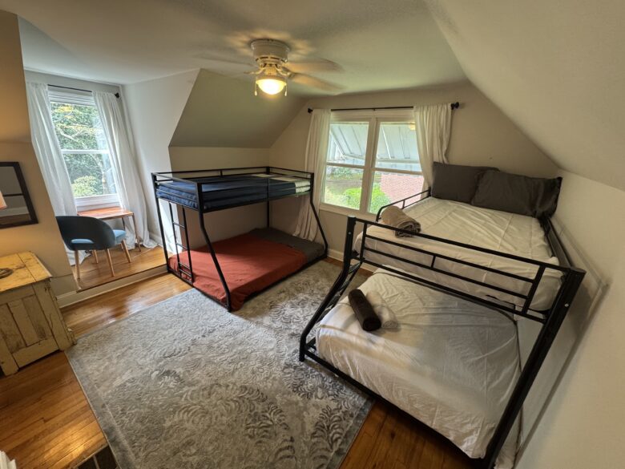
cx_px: 312
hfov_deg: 102.1
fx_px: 253
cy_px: 234
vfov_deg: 85.7
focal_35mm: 14
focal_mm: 2.22
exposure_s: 1/60
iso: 200
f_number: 2.2
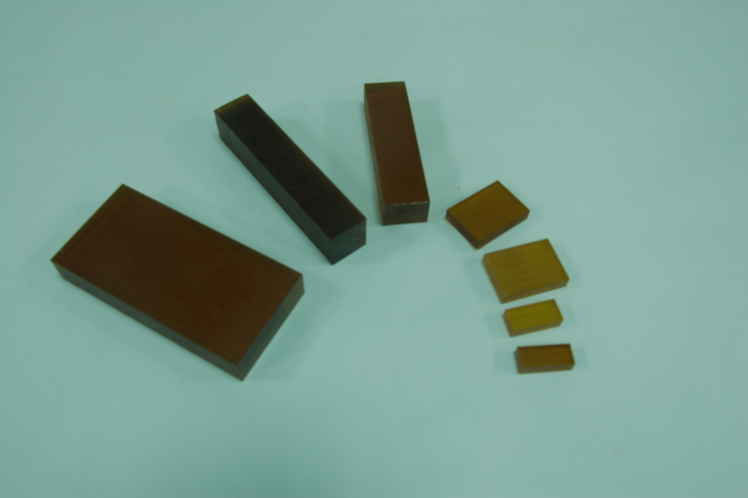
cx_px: 374
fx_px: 685
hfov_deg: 57.3
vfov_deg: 39.9
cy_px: 249
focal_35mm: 33
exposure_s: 1/30
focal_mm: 22
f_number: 7.1
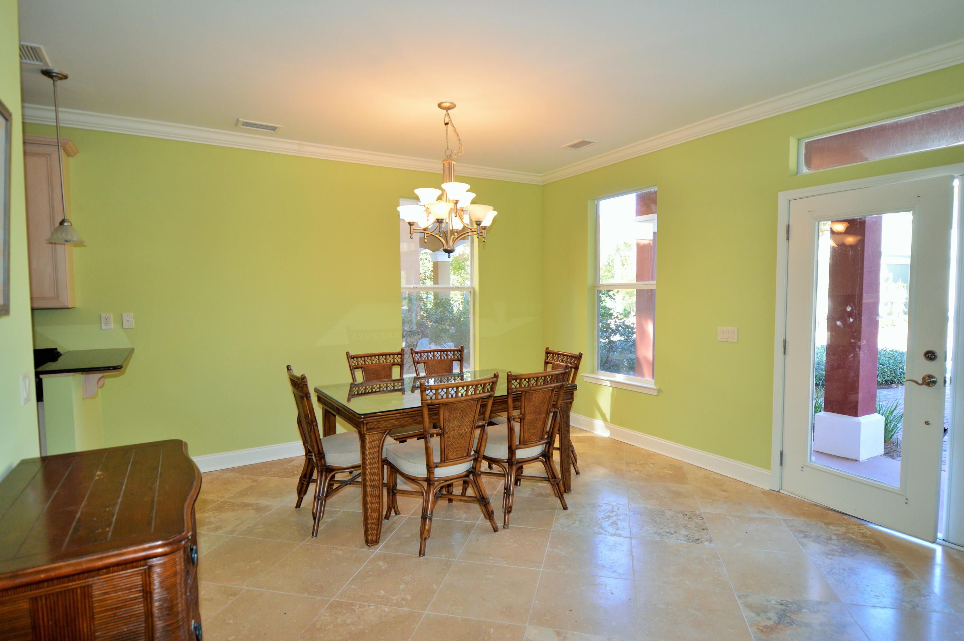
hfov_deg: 85.5
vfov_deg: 63.1
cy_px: 320
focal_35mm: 20
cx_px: 482
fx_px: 522
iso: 400
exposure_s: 1/80
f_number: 4.5
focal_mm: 13
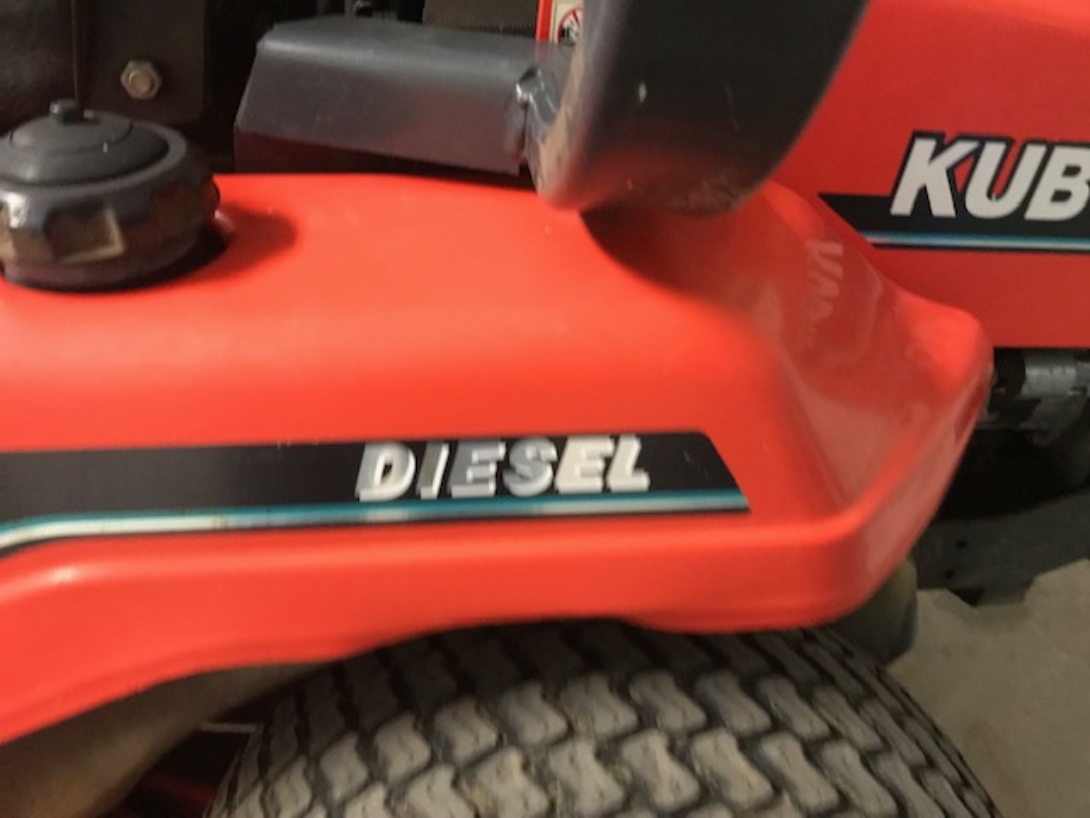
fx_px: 882
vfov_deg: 49.7
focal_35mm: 28
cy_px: 409
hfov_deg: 63.4
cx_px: 545
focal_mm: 3.99
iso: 80
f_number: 1.8
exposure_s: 1/6
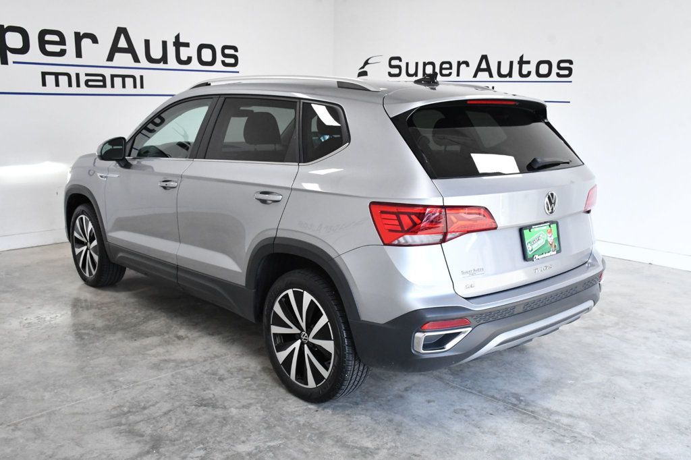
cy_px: 230
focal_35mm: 34
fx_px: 652
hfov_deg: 55.8
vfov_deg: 38.9
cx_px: 346
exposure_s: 1/320
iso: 2500
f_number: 9
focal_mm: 23
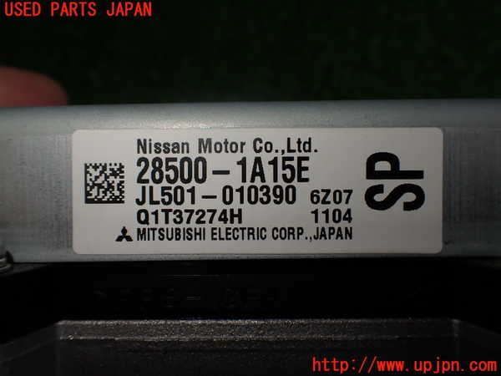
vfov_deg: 46.8
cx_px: 250
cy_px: 188
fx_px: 434
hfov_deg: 60.0
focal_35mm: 30
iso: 100
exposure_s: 1/200
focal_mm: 5.4
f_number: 3.2
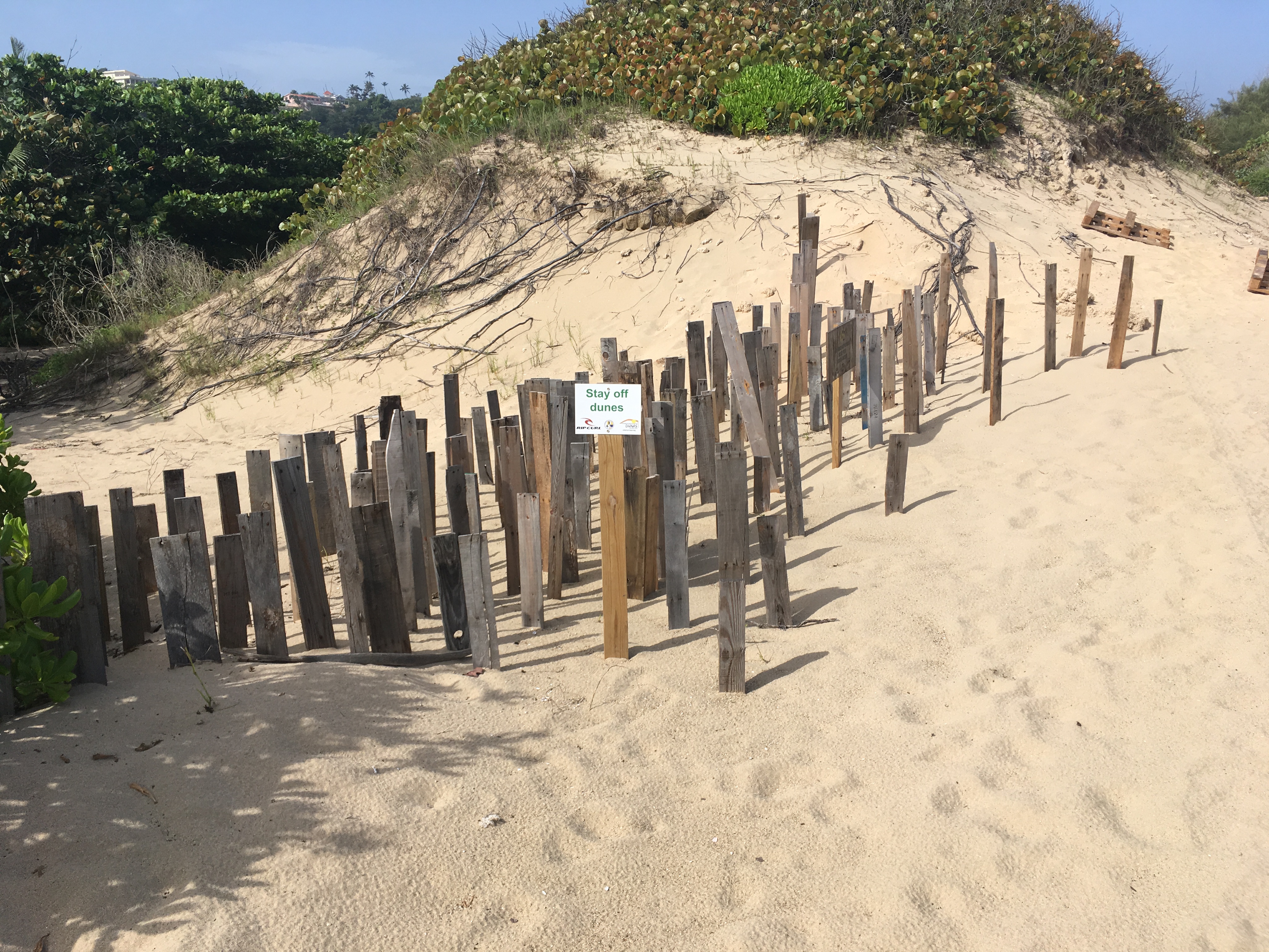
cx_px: 634
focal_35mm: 29
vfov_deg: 48.2
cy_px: 476
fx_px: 1063
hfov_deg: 61.7
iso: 25
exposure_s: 1/1748
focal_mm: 4.15
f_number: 2.2
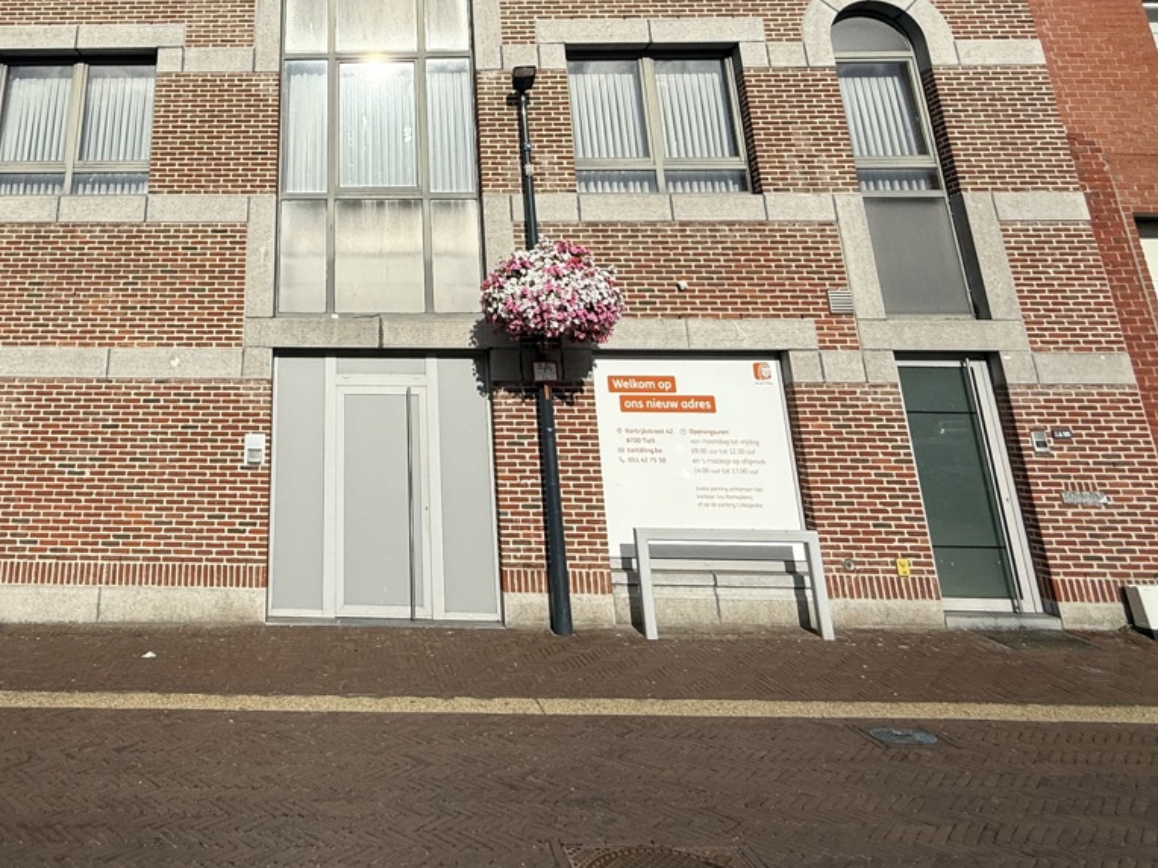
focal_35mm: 25
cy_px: 162
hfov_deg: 66.2
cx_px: 328
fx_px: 836
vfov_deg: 51.2
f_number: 2.2
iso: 50
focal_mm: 2.22
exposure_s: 1/5618
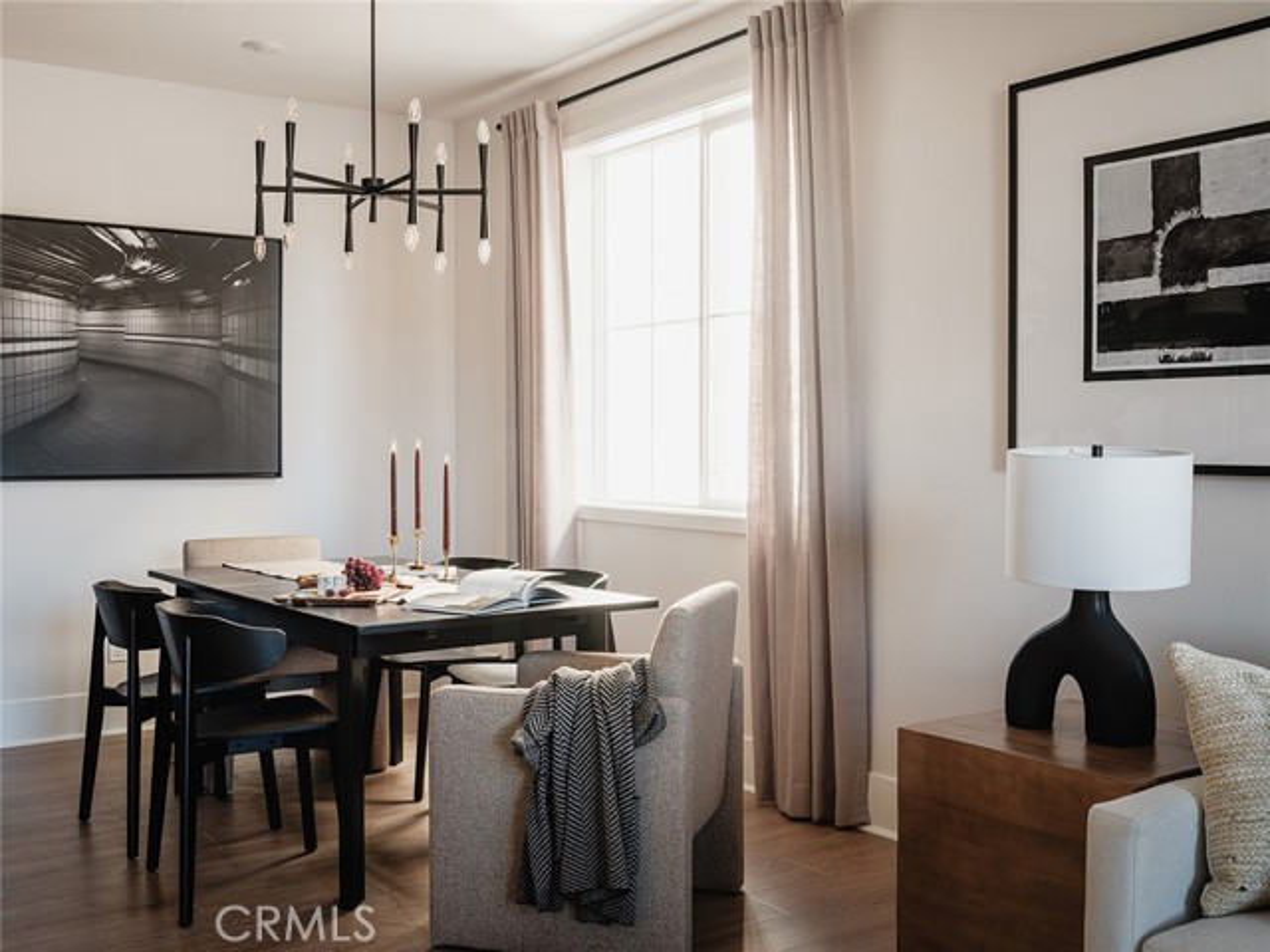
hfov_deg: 51.4
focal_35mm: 36
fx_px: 1321
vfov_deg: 39.7
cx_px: 635
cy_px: 476
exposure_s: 1/80
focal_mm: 45.7
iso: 1000
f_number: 14
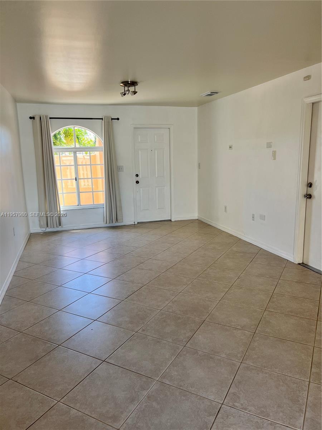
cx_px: 161
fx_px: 322
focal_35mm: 26
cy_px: 215
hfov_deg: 53.1
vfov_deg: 67.3
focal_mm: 5.7
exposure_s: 1/124
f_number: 1.5
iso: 40
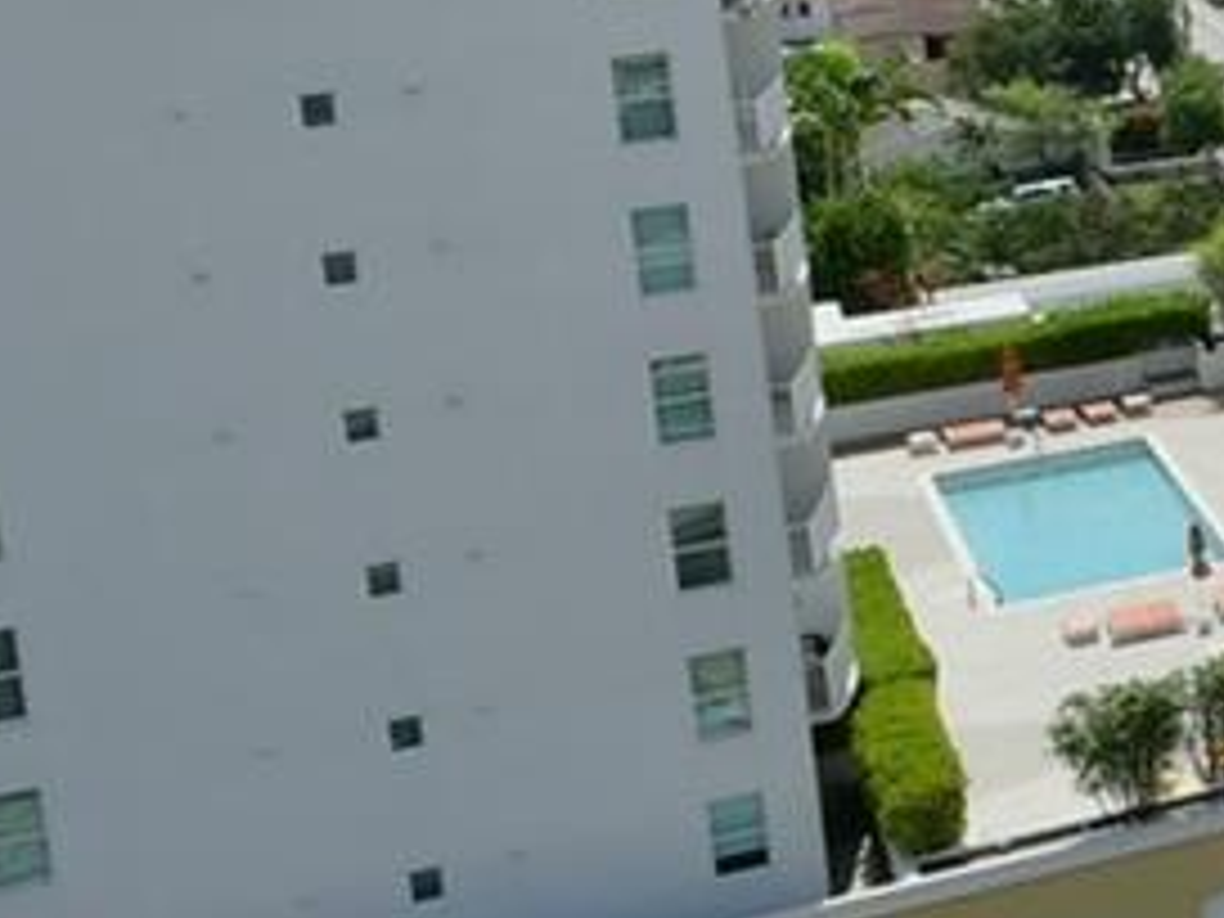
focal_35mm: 97
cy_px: -207
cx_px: 3488
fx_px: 3444
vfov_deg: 14.6
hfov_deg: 12.0
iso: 100
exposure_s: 1/320
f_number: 9
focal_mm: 11.5
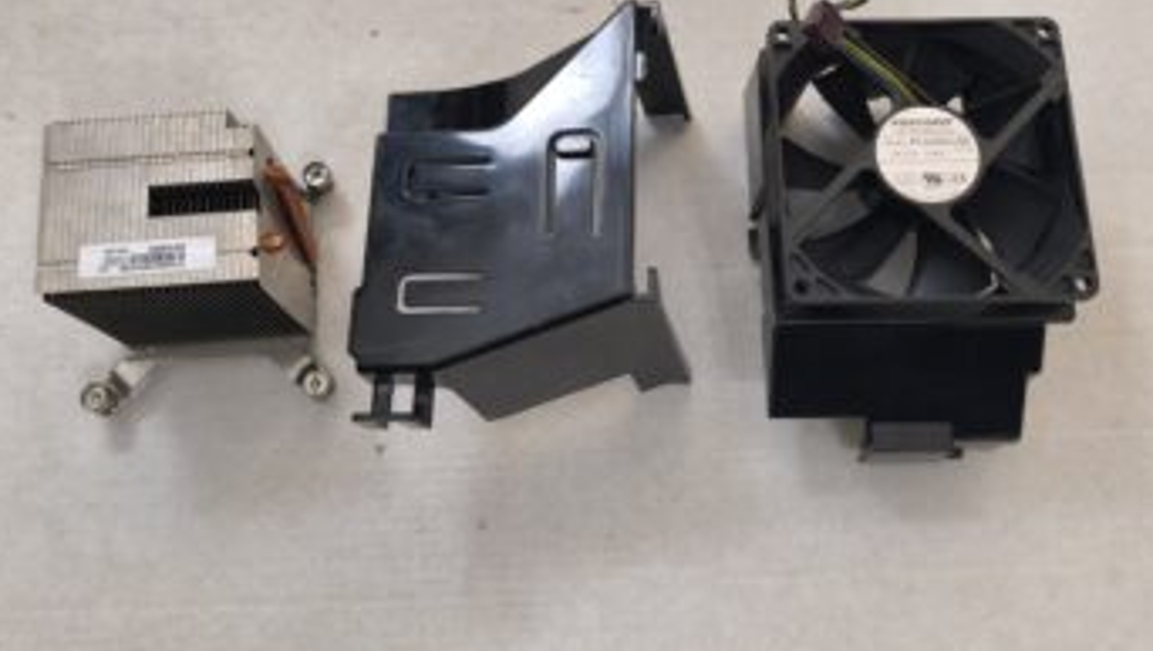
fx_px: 1193
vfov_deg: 30.3
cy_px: 218
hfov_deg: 51.6
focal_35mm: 39
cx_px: 573
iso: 400
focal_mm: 6.57
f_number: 1.6
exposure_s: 1/50
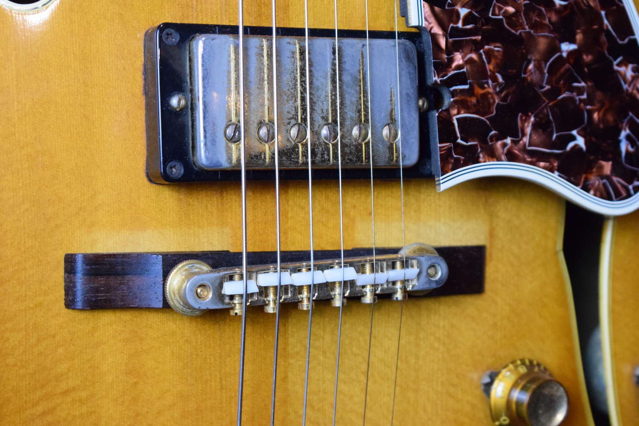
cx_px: 320
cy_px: 213
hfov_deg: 24.6
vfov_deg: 16.6
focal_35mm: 82
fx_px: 1464
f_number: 5.6
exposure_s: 1/60
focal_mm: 55
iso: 4500
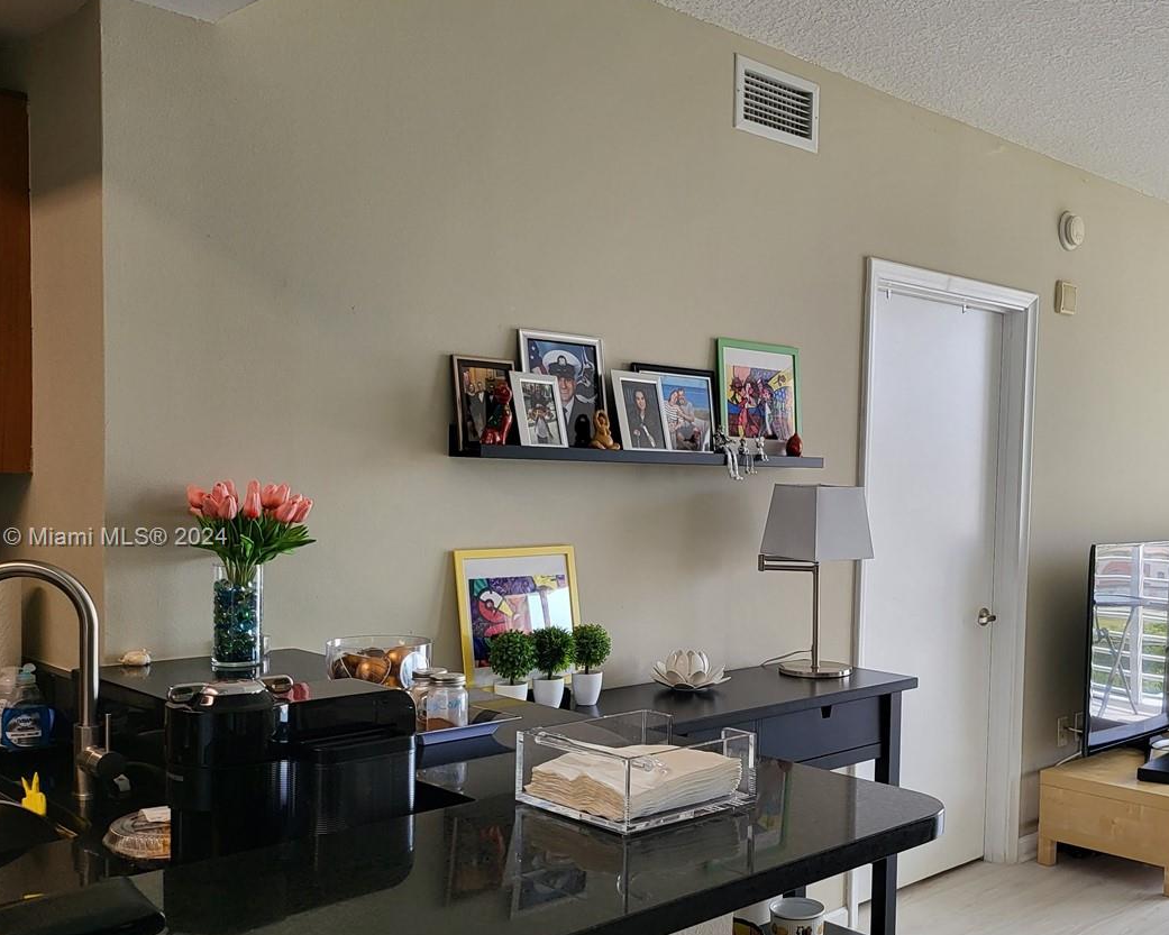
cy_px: 539
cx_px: 767
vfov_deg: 41.1
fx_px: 1246
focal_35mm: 36
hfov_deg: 49.5
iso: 64
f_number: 1.8
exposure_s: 1/120
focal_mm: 5
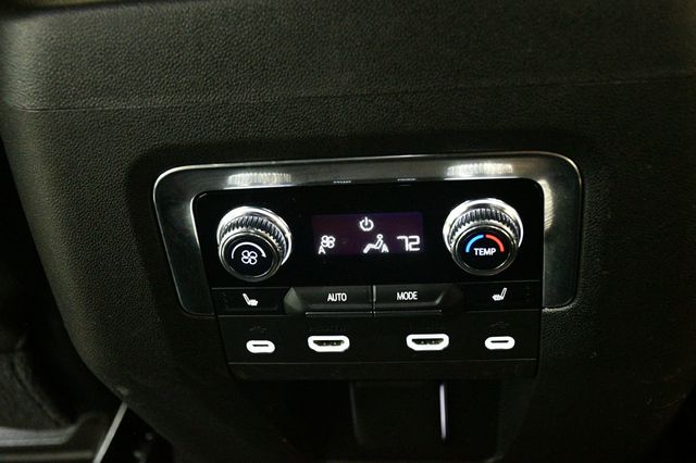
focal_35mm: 48
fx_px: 927
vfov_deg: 28.0
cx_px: 348
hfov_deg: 41.1
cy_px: 232
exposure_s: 1/60
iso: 9000
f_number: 4
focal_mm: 32
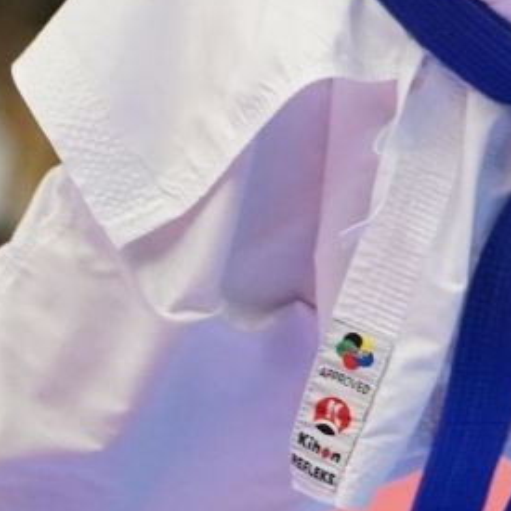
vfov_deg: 2.0
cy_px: -485
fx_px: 14313
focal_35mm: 857
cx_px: 979
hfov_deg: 2.0
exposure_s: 1/1000
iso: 4000
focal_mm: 154
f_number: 2.8
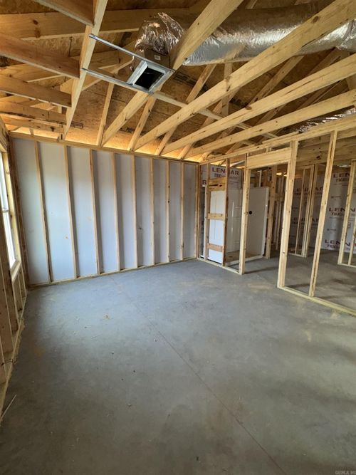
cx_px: 178
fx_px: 192
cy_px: 238
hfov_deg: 85.7
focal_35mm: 14
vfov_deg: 102.1
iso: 200
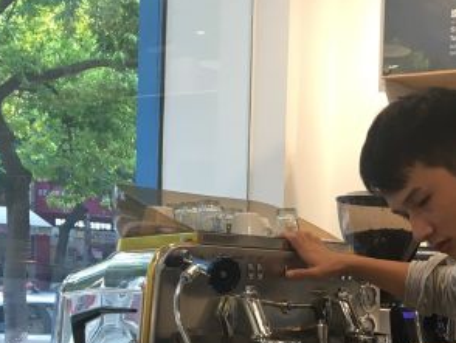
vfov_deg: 20.6
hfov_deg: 27.0
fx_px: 910
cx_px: 425
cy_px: 348
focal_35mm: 69
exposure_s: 1/33
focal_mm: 4.15
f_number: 2.2
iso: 25
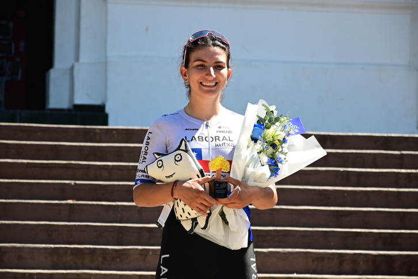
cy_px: 140
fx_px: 1951
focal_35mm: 168
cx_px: 209
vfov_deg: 8.2
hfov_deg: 12.2
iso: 500
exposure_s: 1/1000
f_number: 5.6
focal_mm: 112
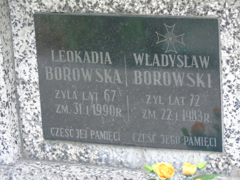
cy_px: 90
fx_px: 1123
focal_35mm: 162
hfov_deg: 12.2
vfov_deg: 9.2
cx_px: 120
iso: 800
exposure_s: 1/60
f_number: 4.9
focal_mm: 29
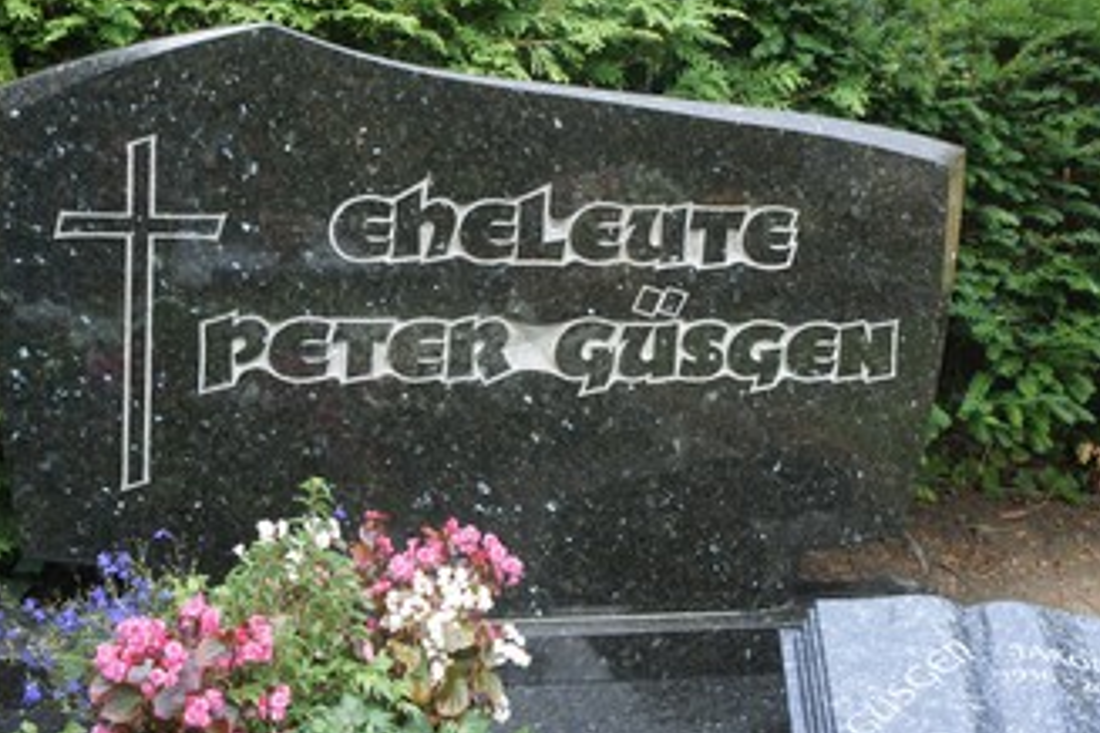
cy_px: 293
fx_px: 1610
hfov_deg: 37.7
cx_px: 494
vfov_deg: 25.6
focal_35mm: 53
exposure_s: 1/160
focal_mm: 25
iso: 500
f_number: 5
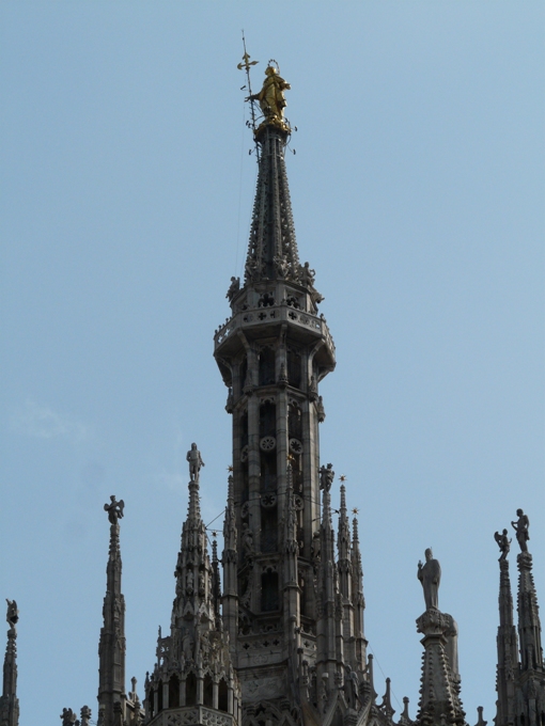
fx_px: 3527
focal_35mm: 168
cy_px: 363
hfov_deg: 8.8
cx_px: 272
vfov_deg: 11.8
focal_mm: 27.6
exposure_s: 1/500
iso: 100
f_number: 7.1
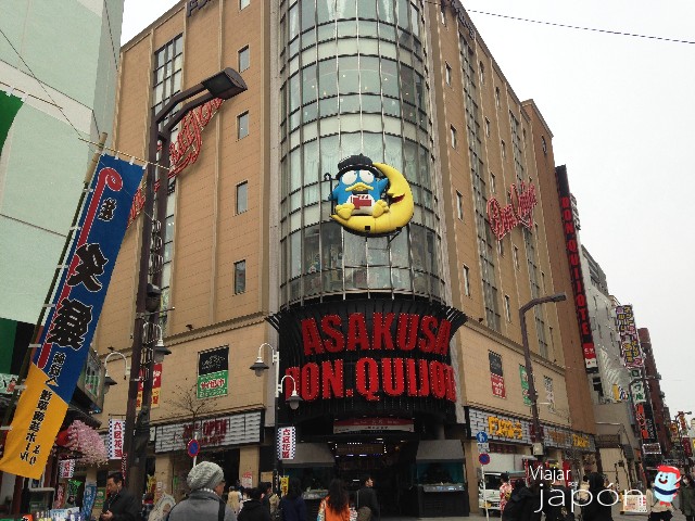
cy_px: 260
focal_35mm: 33
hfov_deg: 55.4
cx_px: 348
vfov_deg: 42.9
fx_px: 663
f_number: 2.4
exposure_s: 1/1355
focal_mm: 4.12
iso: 50
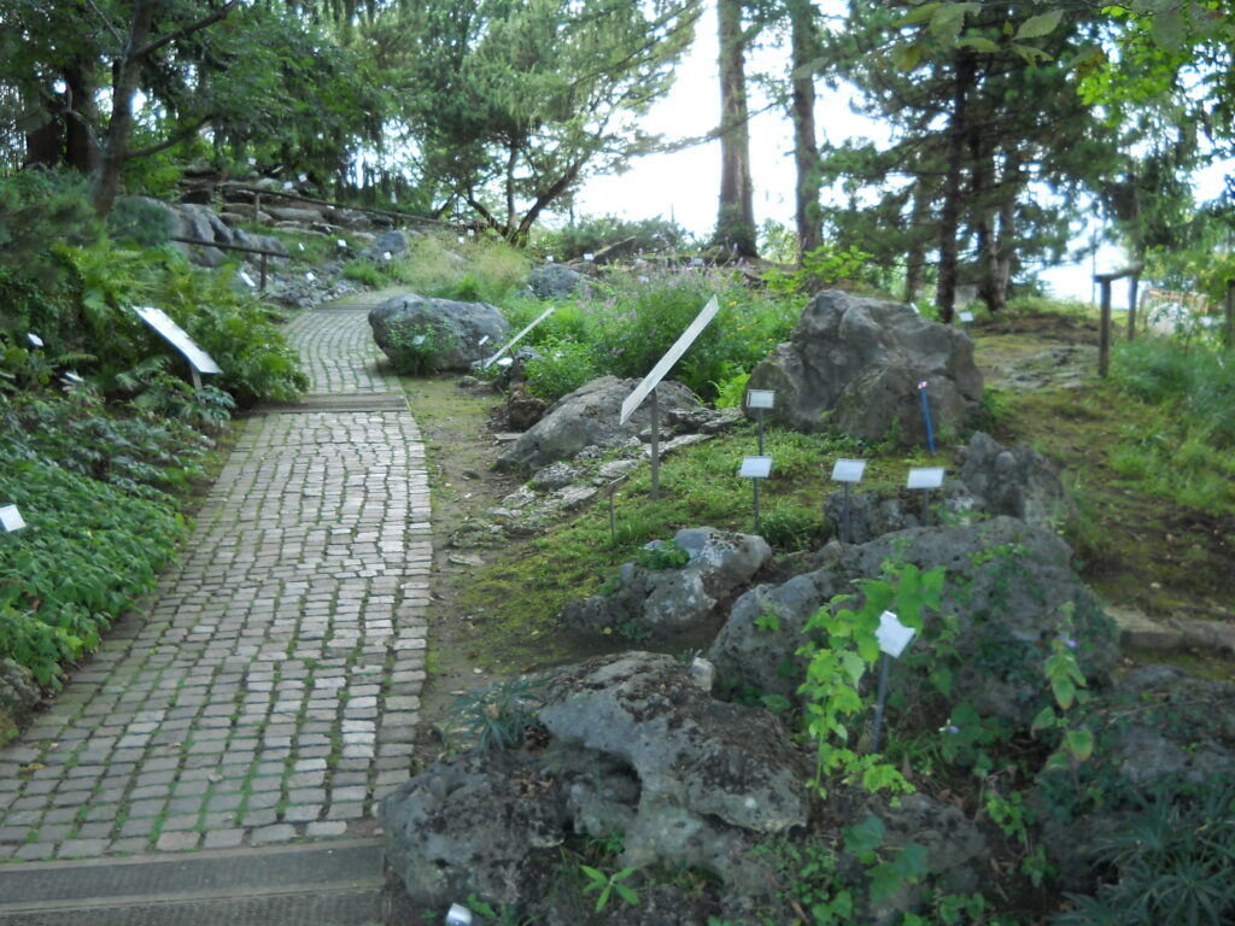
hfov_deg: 45.8
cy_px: 463
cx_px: 618
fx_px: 1463
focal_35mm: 41
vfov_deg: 35.1
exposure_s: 1/30
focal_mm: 6.72
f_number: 3.1
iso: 80
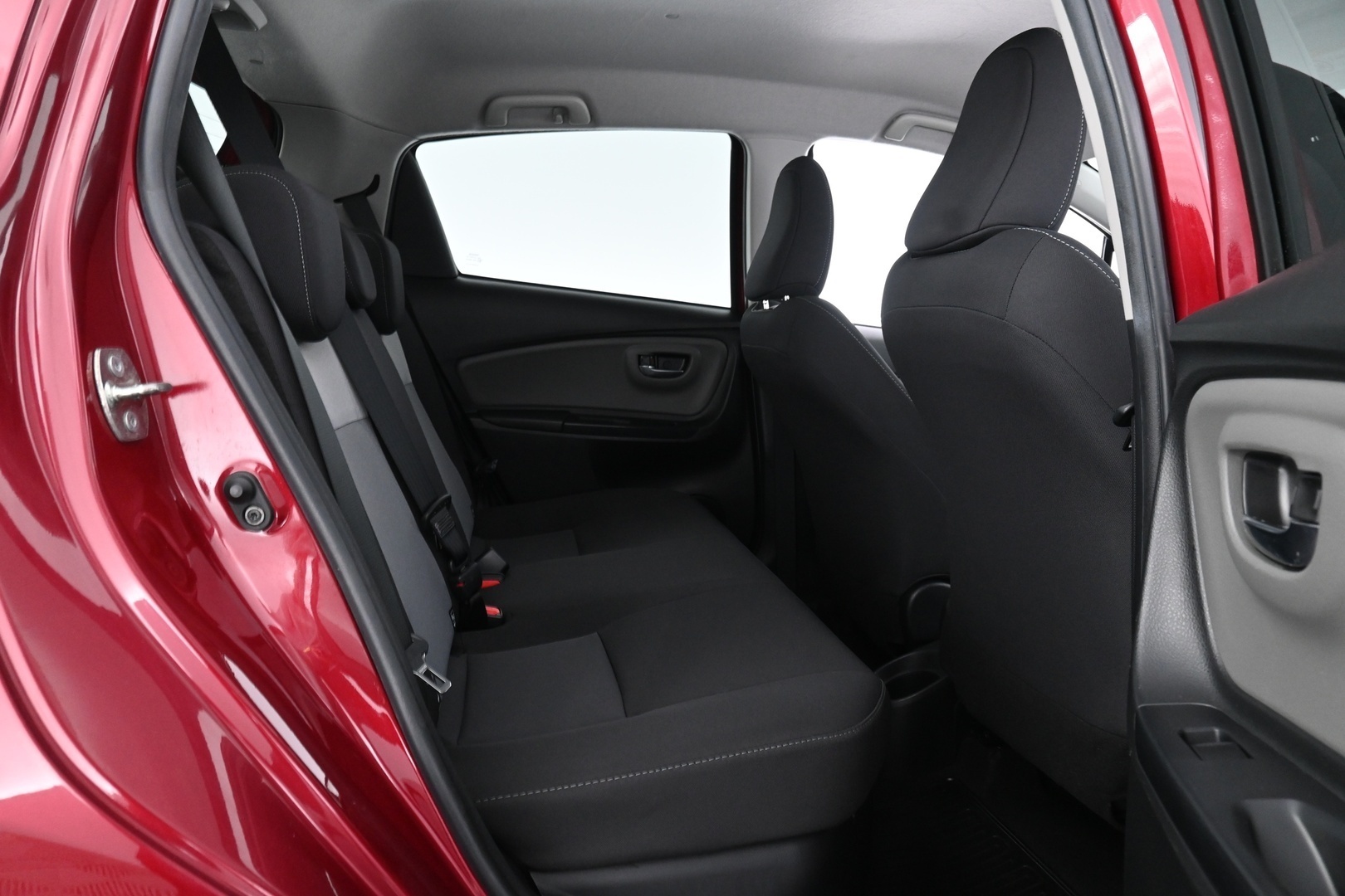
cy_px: 448
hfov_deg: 73.7
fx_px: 897
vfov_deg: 53.1
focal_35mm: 24
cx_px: 672
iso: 1600
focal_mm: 16
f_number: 6.3
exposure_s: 1/8
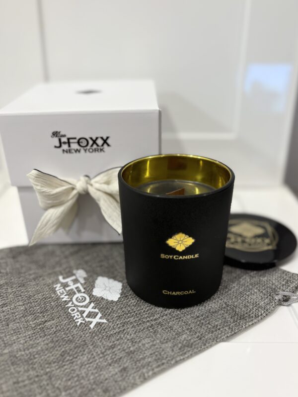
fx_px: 298
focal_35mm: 26
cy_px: 198
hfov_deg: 53.1
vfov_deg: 67.3
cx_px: 149
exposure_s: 1/60
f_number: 1.6
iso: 160
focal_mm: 5.96
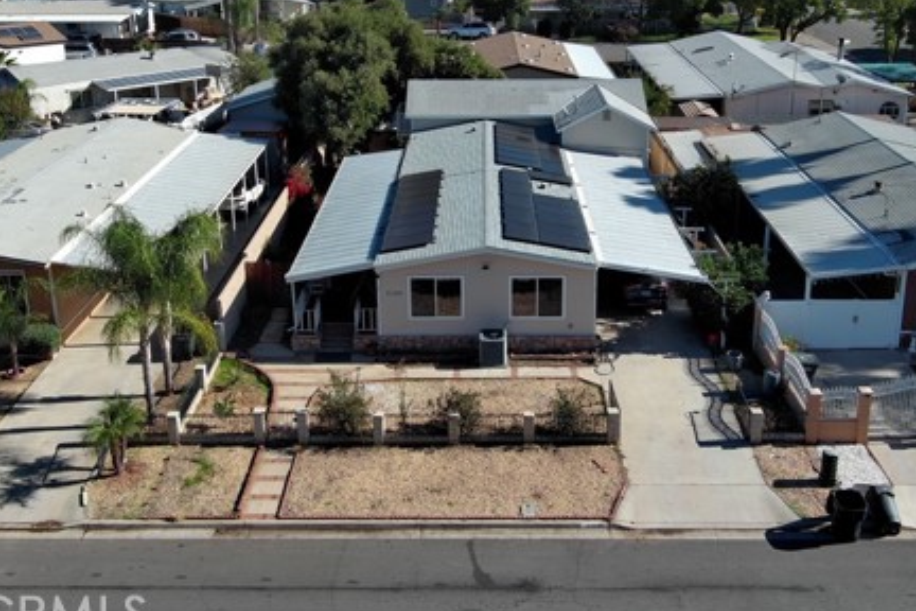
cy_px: 192
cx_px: 458
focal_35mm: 43
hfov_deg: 45.4
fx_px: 1094
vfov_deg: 30.9
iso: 100
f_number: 8
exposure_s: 1/122
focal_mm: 10.57
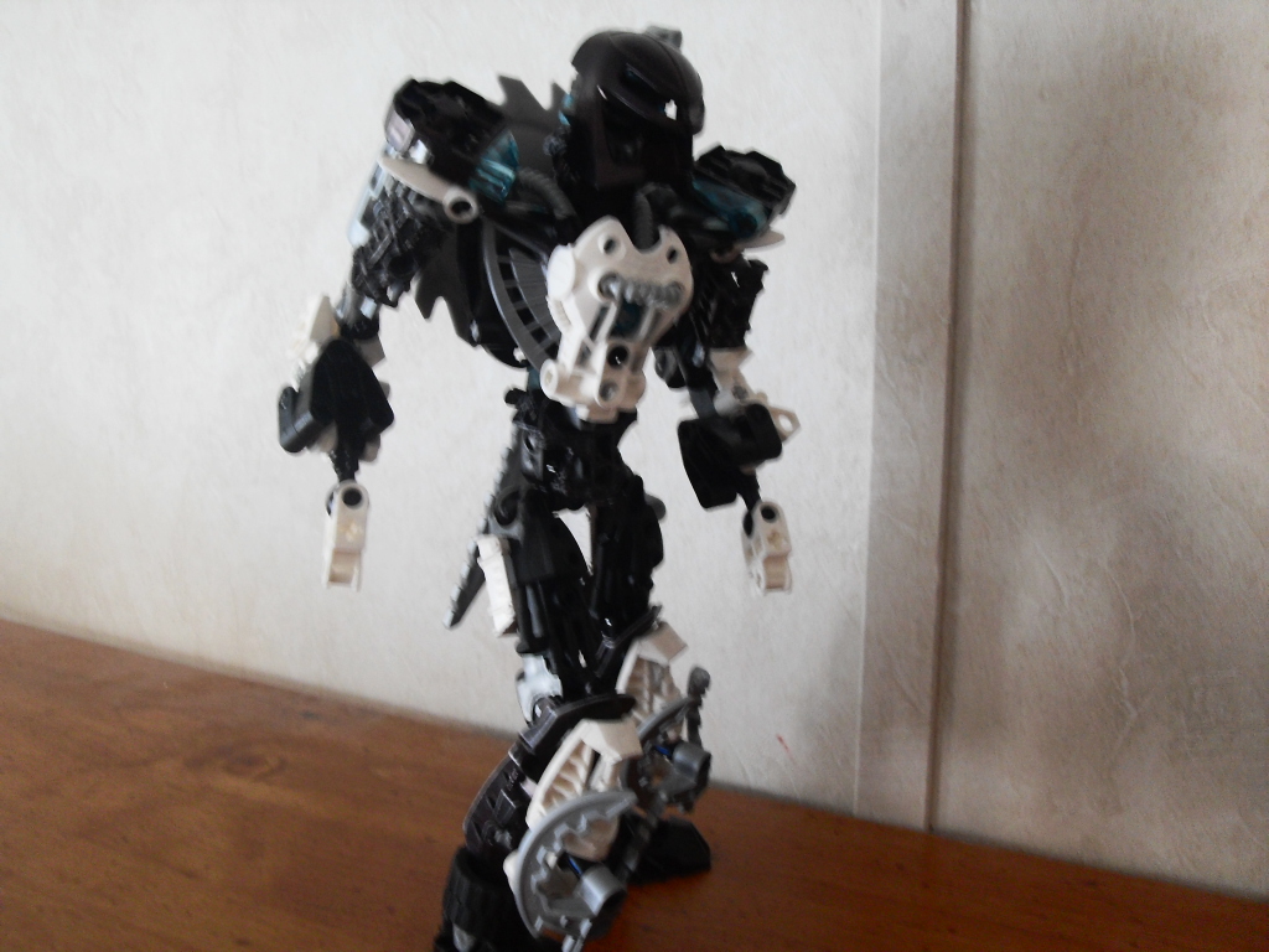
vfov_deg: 38.7
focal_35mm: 37
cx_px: 634
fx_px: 1356
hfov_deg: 50.1
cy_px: 476
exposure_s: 1/8
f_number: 2.8
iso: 200
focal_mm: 6.3
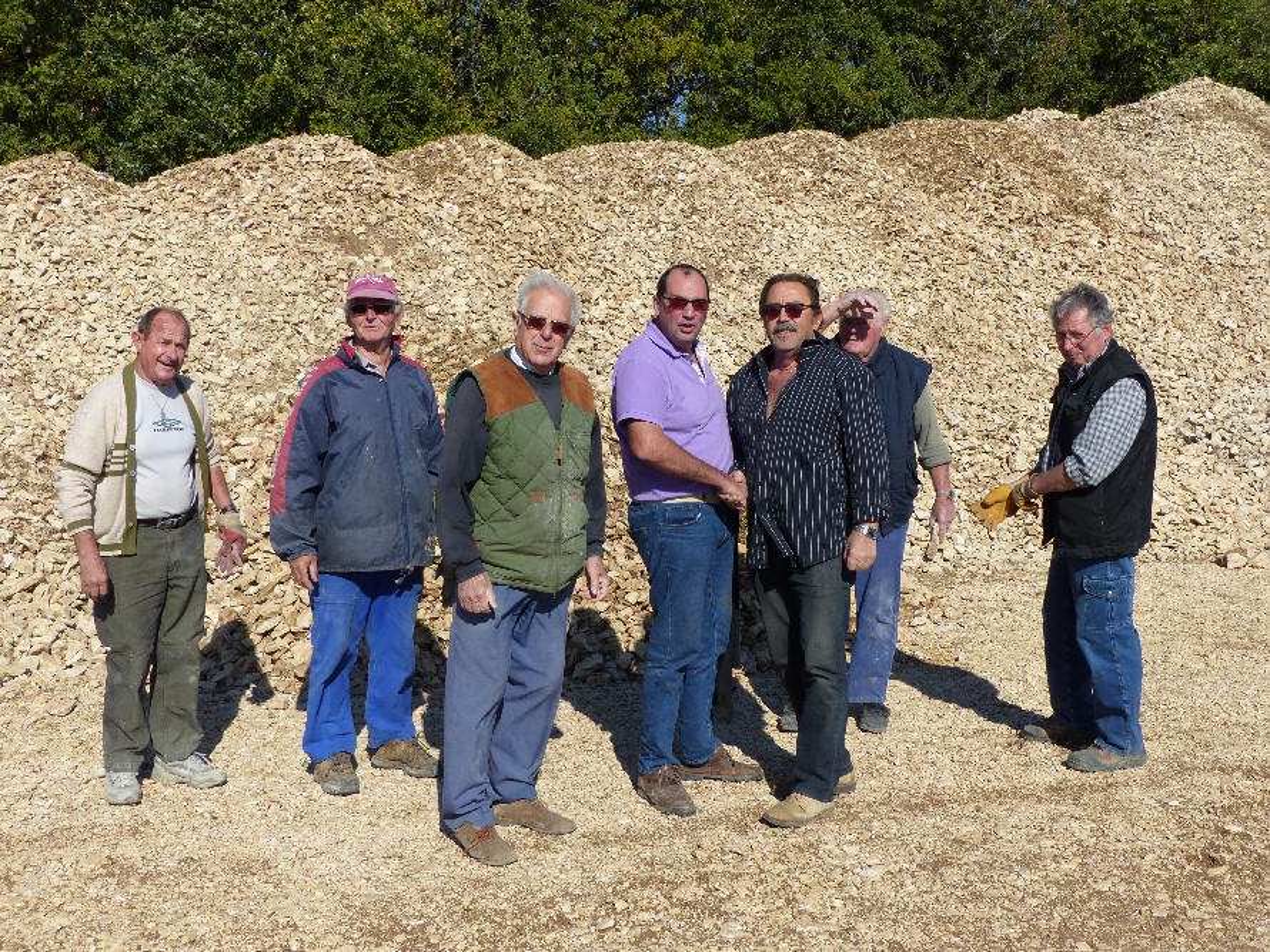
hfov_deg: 45.8
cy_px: 476
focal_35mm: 41
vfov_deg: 35.2
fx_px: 1505
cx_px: 635
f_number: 4
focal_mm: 7.4
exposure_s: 1/1300
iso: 100
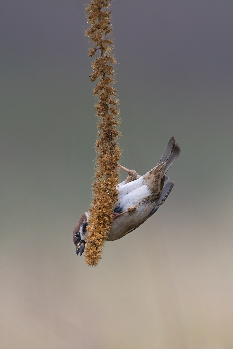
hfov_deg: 2.0
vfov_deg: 3.0
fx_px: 6699
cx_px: 116
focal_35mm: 690
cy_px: 174
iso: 2000
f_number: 6.3
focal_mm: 460
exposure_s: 1/2500
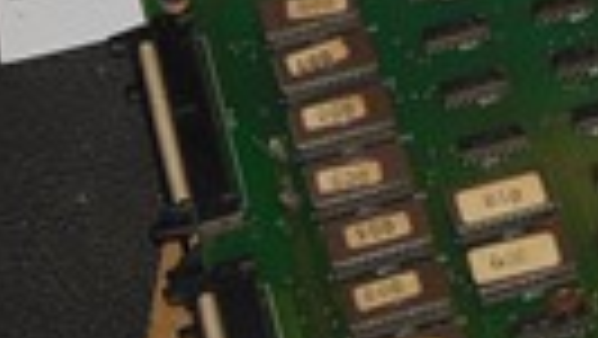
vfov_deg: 9.8
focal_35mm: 121
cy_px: -131
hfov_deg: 17.4
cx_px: 562
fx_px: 1920
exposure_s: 1/30
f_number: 3.5
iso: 125
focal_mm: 6
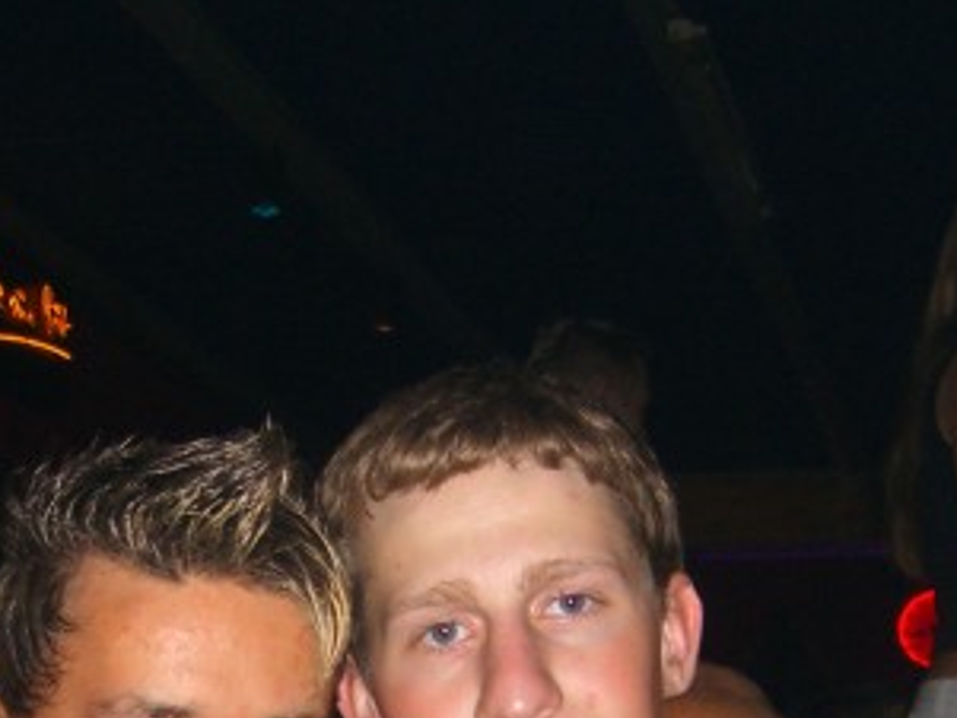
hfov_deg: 19.4
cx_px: 375
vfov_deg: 14.1
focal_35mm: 101
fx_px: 2793
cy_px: 896
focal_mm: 7.9
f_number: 2.8
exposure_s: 1/60
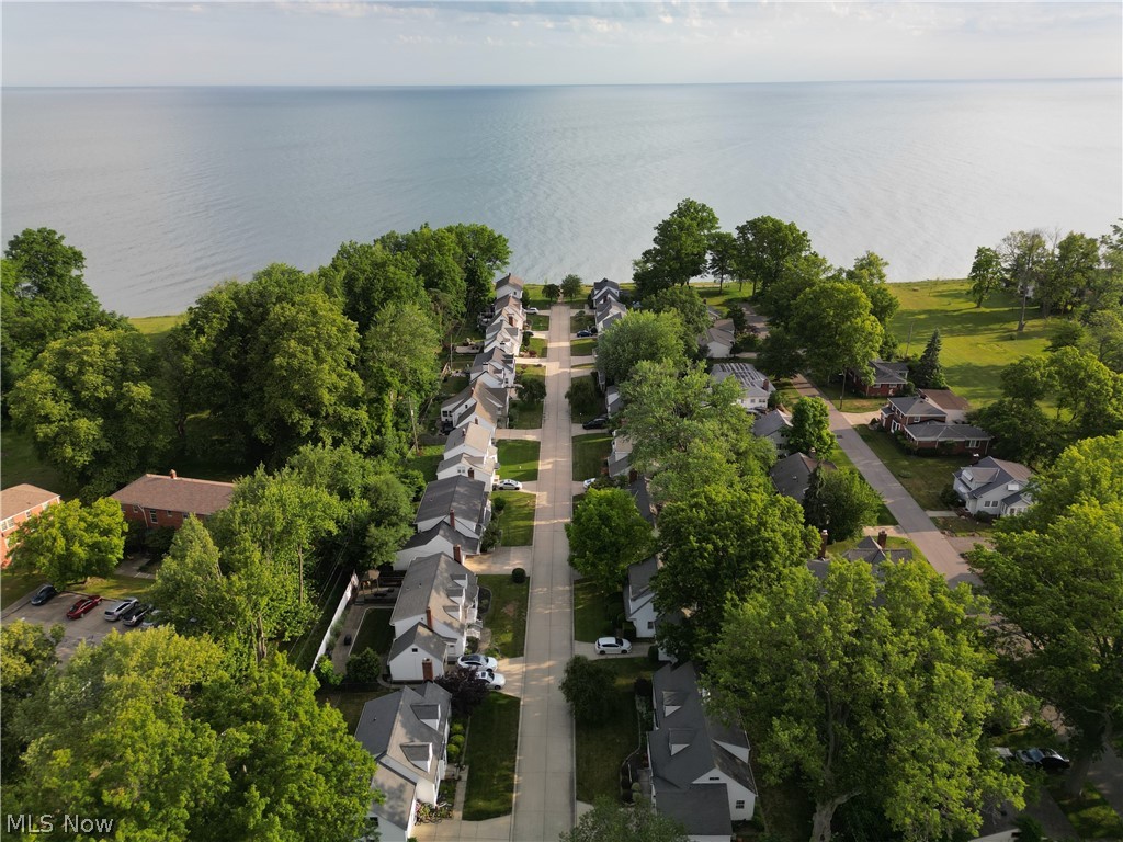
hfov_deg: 71.6
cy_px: 421
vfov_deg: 56.8
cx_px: 562
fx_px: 779
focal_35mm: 24
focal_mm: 6.72
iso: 100
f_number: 1.7
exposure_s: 1/640
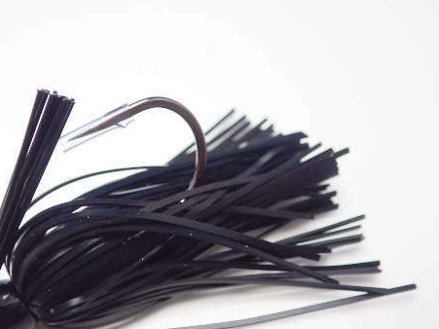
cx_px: 168
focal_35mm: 44
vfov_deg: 32.5
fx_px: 558
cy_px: 223
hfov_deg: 42.7
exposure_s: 1/45
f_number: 2.3
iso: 250
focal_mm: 5.5
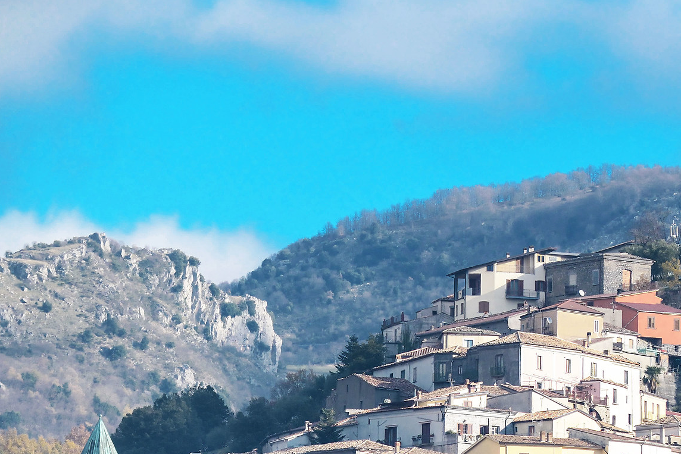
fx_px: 6905
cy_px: 356
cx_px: 563
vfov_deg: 3.8
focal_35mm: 365
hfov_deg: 5.6
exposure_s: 1/1000
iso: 400
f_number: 6.3
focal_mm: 116
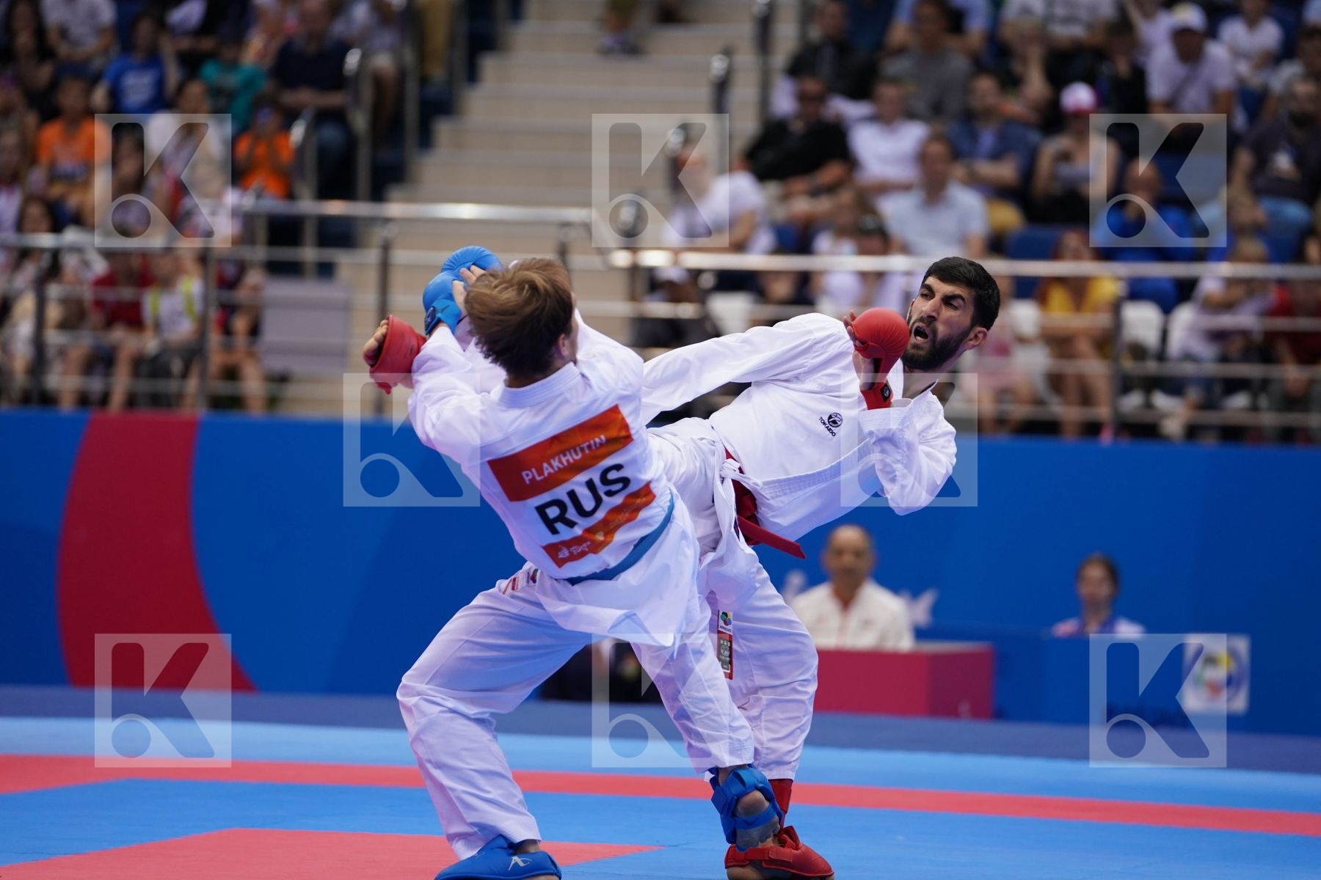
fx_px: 6751
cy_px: 440
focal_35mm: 184
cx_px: 660
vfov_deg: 7.5
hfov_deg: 11.2
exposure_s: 1/1000
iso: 1000
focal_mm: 184
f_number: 2.8
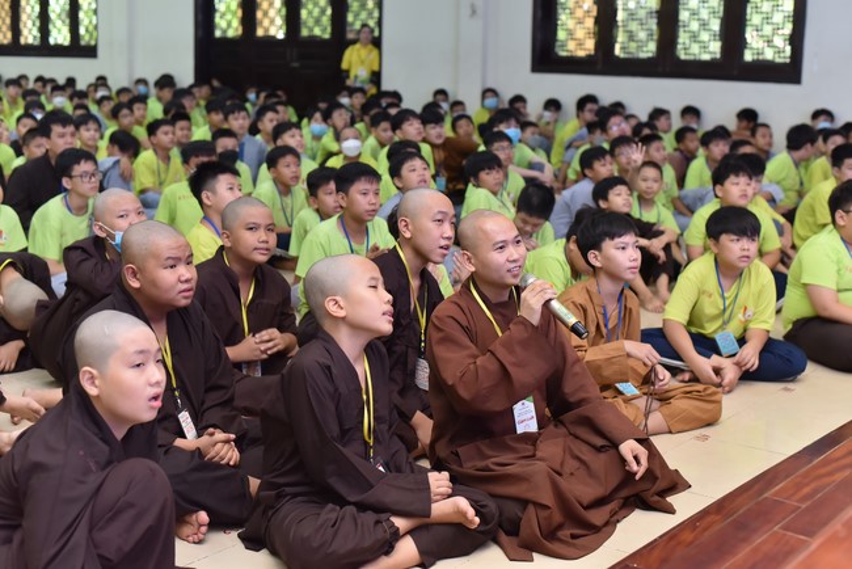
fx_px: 1184
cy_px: 284
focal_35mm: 50
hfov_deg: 39.6
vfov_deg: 27.0
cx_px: 426
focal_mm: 50
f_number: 3.5
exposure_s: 1/125
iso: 1250
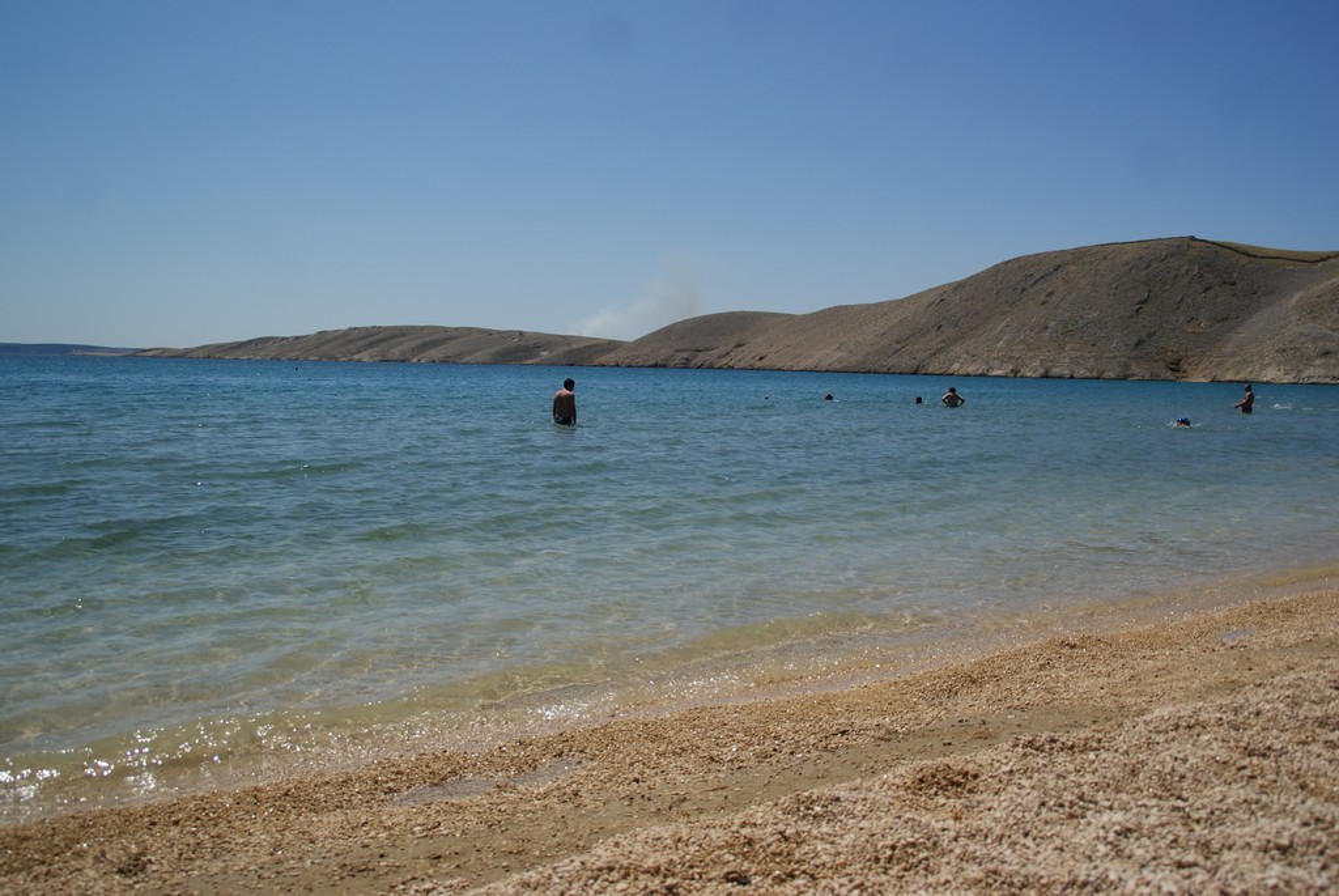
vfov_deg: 40.1
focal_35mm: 33
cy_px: 448
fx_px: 1229
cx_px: 670
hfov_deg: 57.2
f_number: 3.5
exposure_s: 1/2500
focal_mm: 22
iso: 100
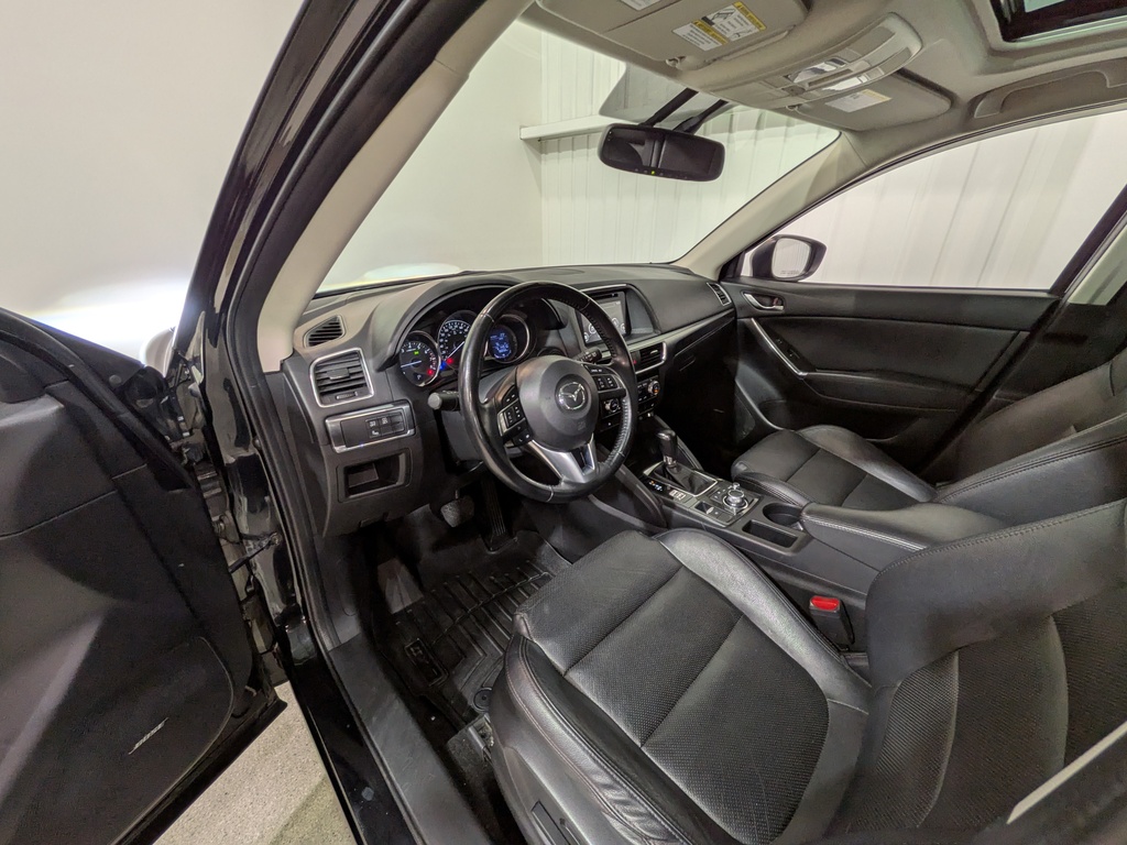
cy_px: 422
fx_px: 456
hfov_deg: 102.1
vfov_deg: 85.7
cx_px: 564
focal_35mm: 14
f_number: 2.2
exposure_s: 1/30
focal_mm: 1.83
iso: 72
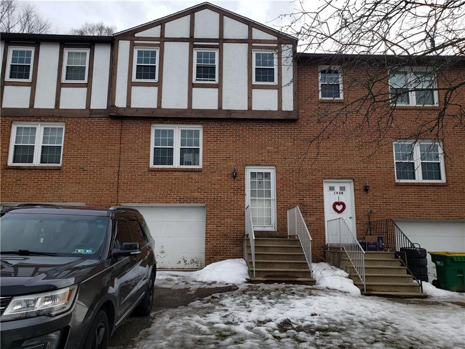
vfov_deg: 53.1
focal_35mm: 26
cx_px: 232
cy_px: 174
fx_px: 349
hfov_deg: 67.3
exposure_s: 1/344
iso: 50
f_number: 2.4
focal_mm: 4.3
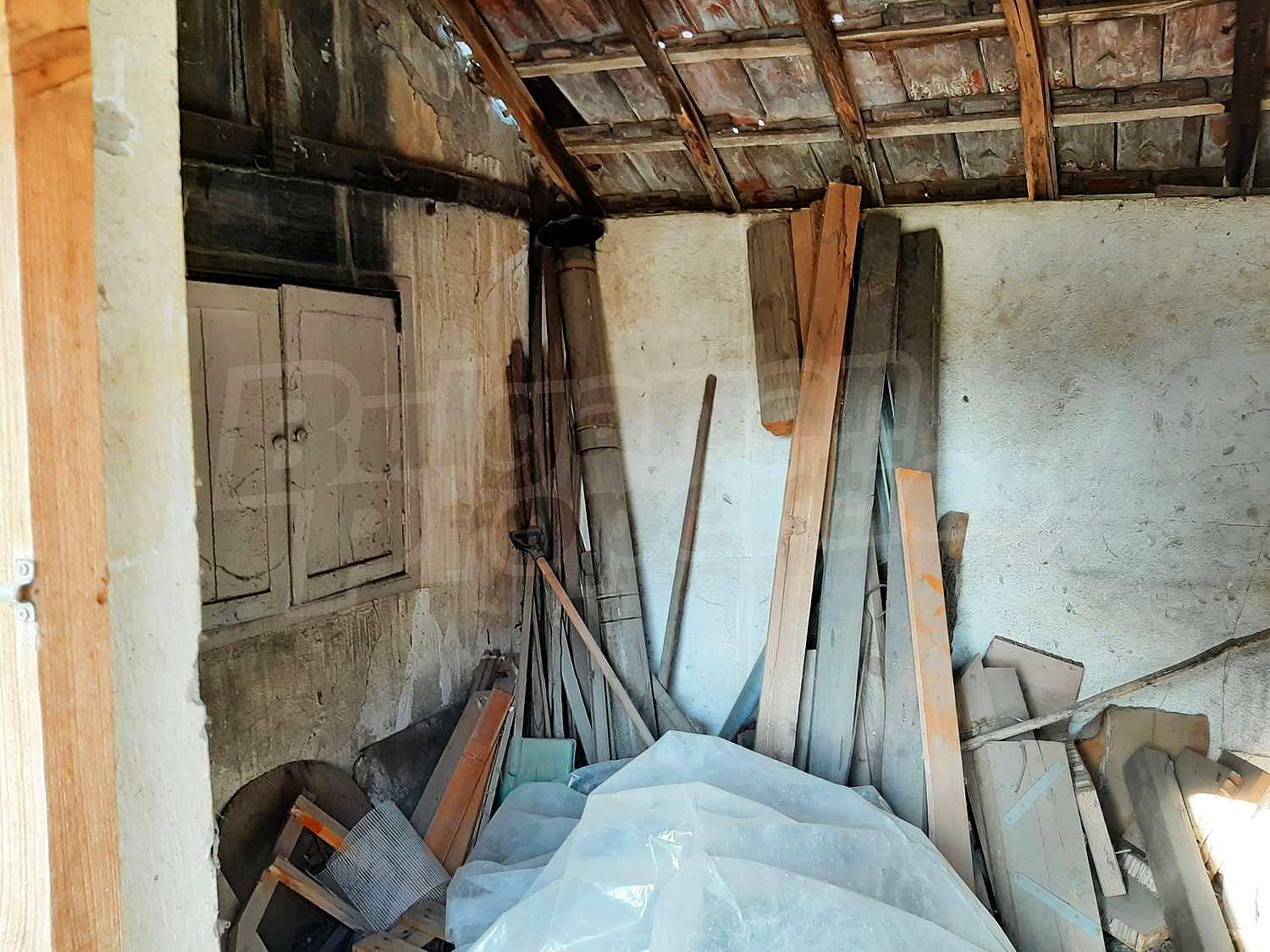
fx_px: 954
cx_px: 635
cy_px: 476
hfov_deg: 67.3
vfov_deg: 53.1
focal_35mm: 26
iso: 40
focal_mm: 3.93
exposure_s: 1/50
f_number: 1.7
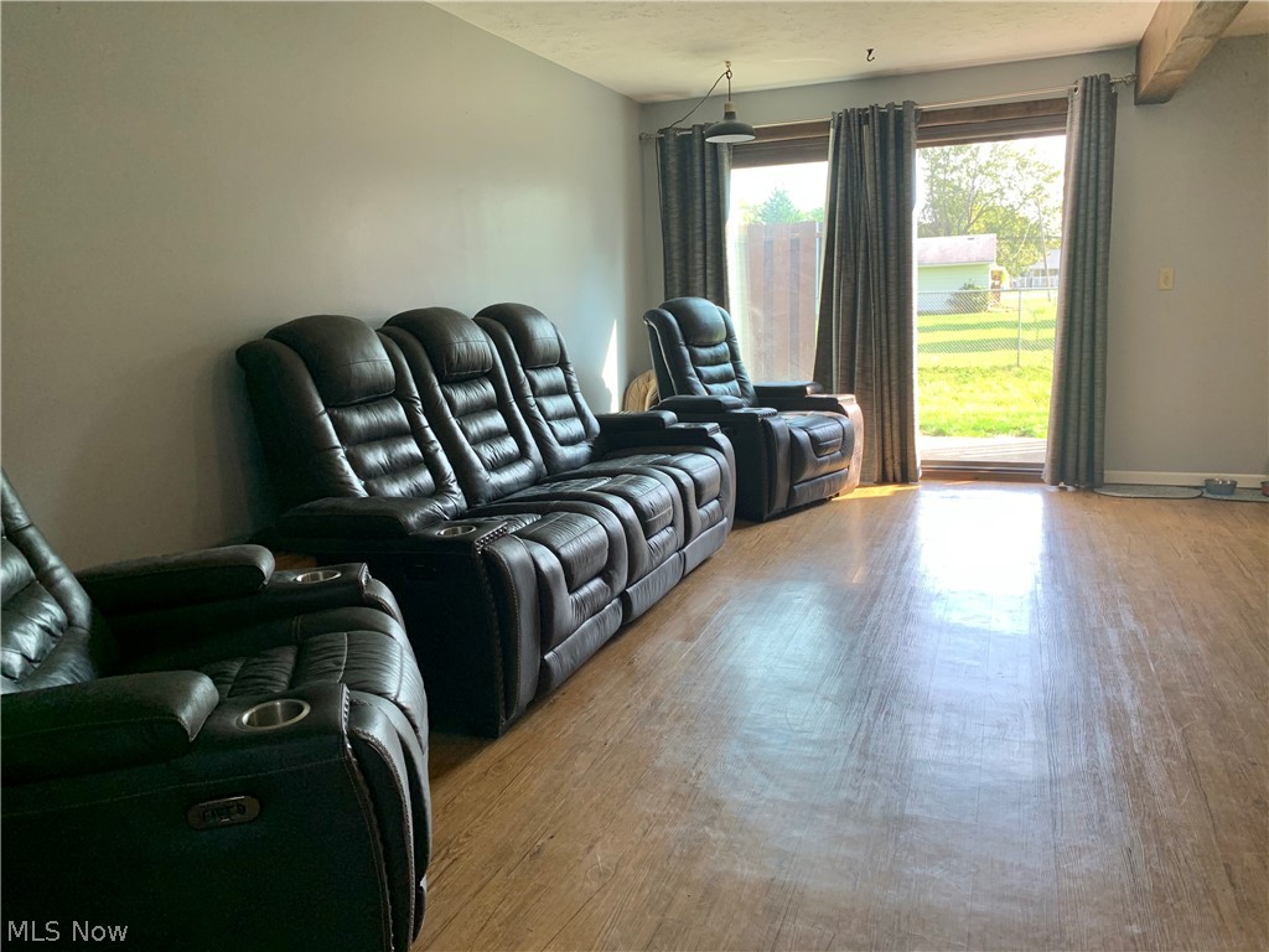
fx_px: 953
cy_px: 476
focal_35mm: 26
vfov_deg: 53.1
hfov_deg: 67.3
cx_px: 634
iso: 100
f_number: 1.8
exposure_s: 1/121
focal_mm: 4.25
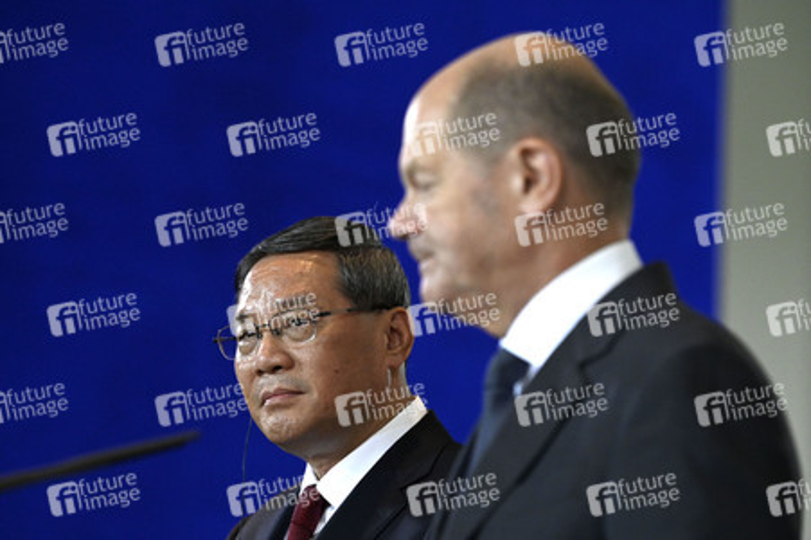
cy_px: 270
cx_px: 406
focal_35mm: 200
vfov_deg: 6.9
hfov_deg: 10.3
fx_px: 4502
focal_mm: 200
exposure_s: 1/800
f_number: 5
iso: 6400
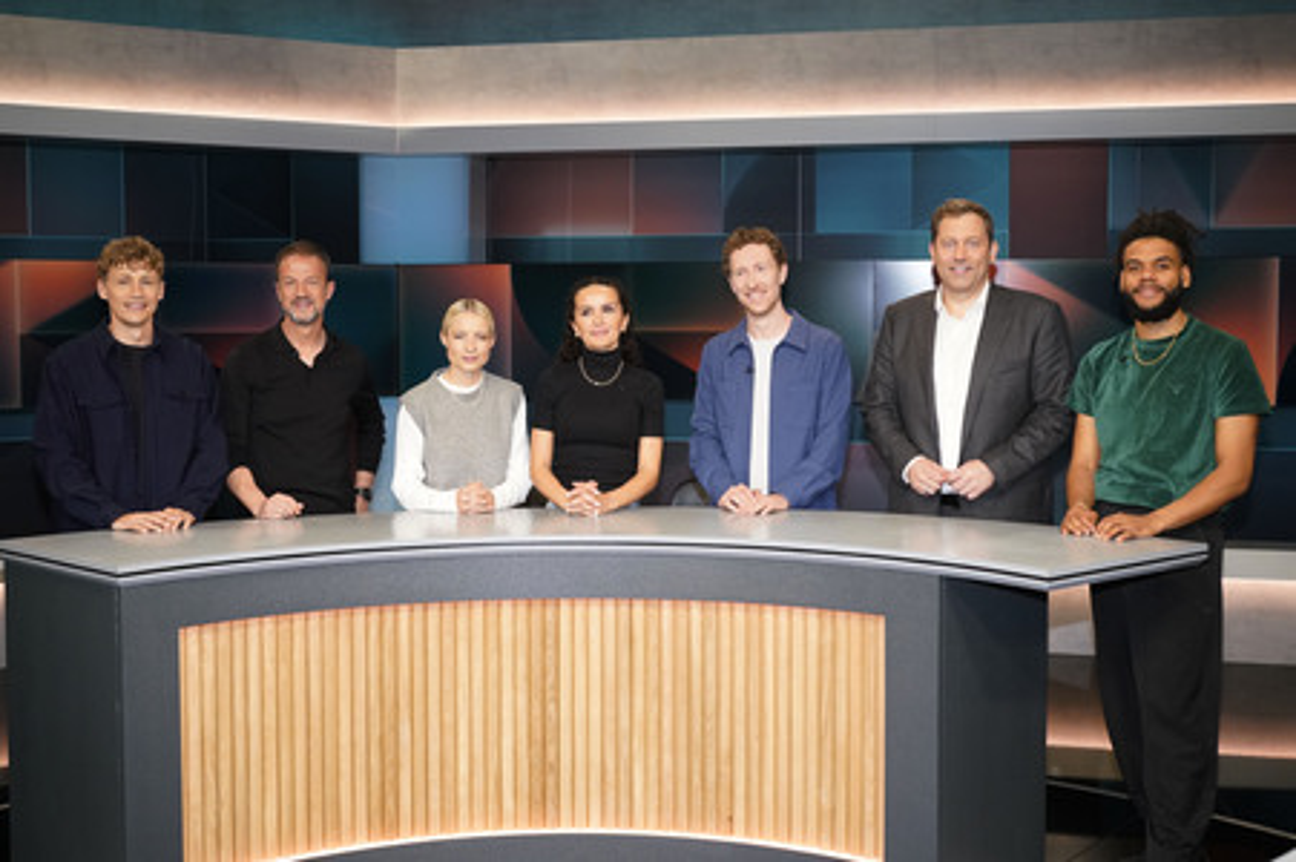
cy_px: 431
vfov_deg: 38.8
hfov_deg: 55.8
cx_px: 648
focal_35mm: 34
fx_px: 1223
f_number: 5
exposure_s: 1/160
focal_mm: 34
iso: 2000
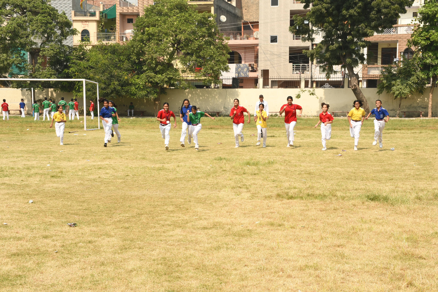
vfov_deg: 21.6
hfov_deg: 31.9
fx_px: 766
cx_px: 219
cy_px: 146
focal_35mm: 63
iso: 200
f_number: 13
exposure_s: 1/125
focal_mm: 42
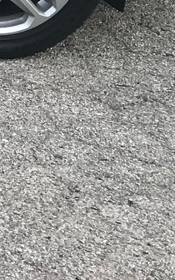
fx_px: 1358
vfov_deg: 11.4
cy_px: -102
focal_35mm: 178
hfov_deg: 6.1
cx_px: -527
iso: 20
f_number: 1.8
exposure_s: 1/329
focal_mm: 3.99
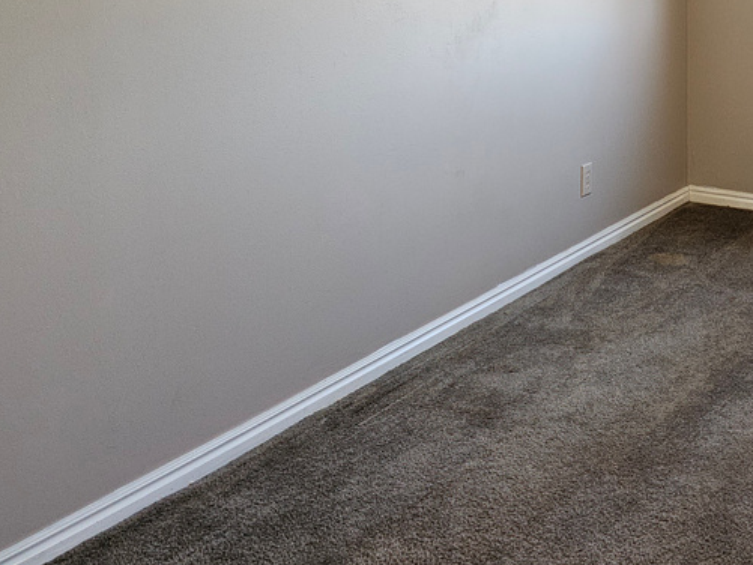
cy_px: 23
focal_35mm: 47
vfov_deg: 29.2
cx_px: 651
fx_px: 1023
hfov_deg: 38.2
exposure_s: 1/40
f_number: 1.7
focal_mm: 6.3
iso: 100
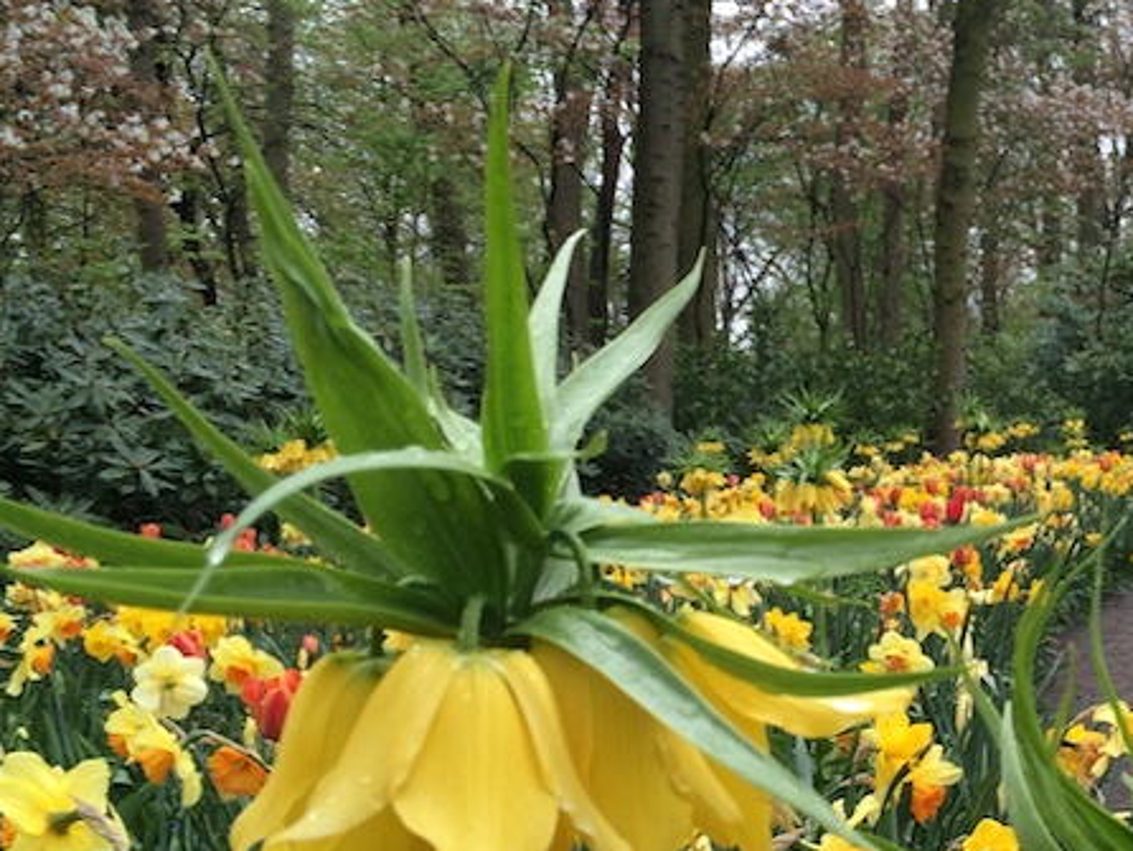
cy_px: 602
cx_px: 874
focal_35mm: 52
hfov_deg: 35.8
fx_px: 1703
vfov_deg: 27.8
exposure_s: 1/120
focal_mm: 4.15
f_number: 2.2
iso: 50
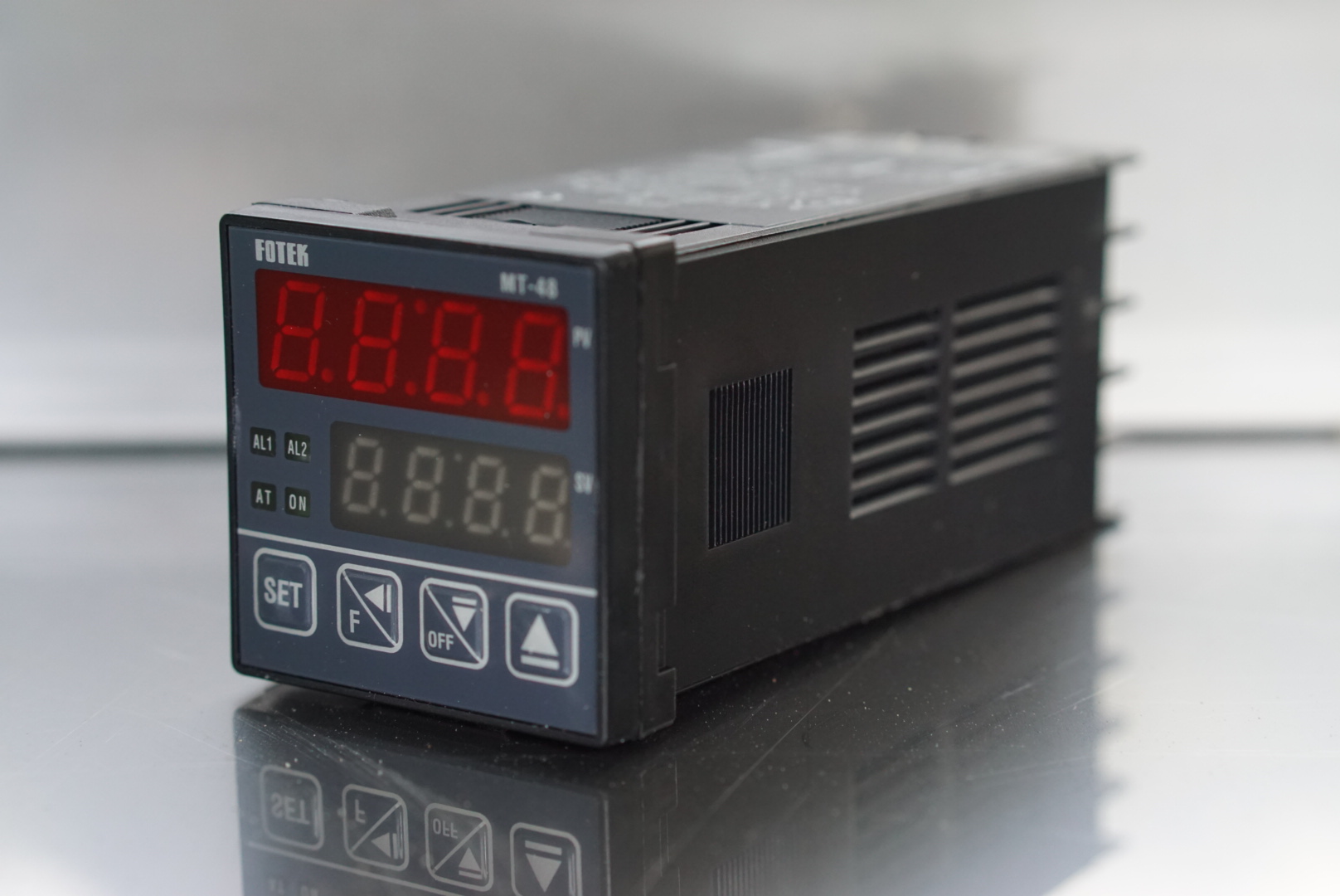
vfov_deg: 18.2
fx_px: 2794
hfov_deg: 27.0
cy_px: 448
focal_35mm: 75
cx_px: 670
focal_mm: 50
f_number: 4
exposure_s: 1/160
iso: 1000
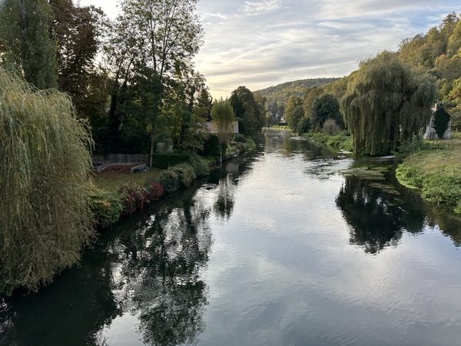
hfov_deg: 71.6
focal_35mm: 24
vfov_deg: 56.8
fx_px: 320
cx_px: 230
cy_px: 173
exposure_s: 1/650
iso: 80
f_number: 1.78
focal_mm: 6.86
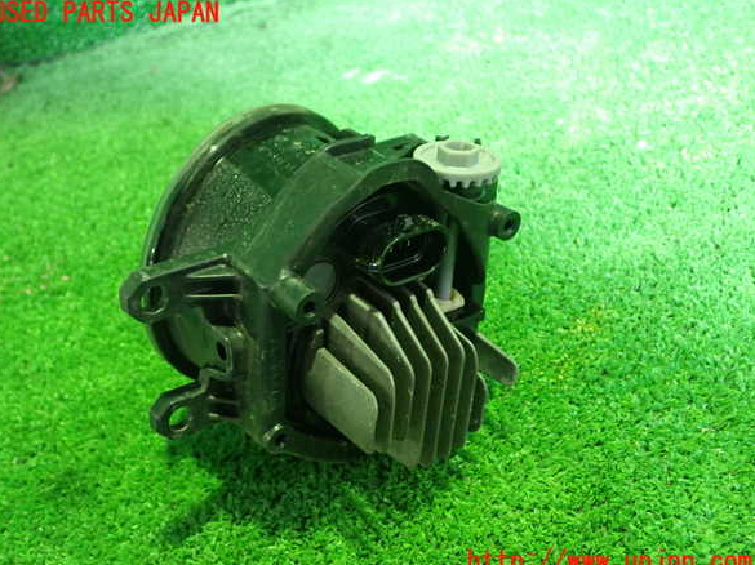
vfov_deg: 36.8
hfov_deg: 47.9
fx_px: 850
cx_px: 372
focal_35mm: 39
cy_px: 288
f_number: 2.7
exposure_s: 1/15
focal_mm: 6.83
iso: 800
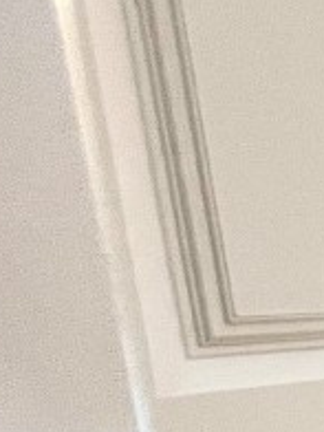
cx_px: 1095
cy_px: 403
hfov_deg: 10.0
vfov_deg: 27.4
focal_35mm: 68
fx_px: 849
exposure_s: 1/120
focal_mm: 1.57
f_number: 1.8
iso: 125
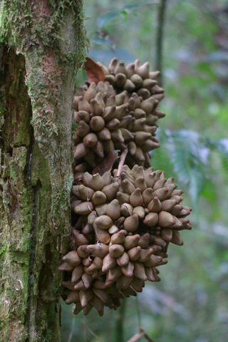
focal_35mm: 124
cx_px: 114
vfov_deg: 16.5
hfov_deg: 11.0
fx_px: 1183
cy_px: 171
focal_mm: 83
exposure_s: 1/20
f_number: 4.5
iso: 800
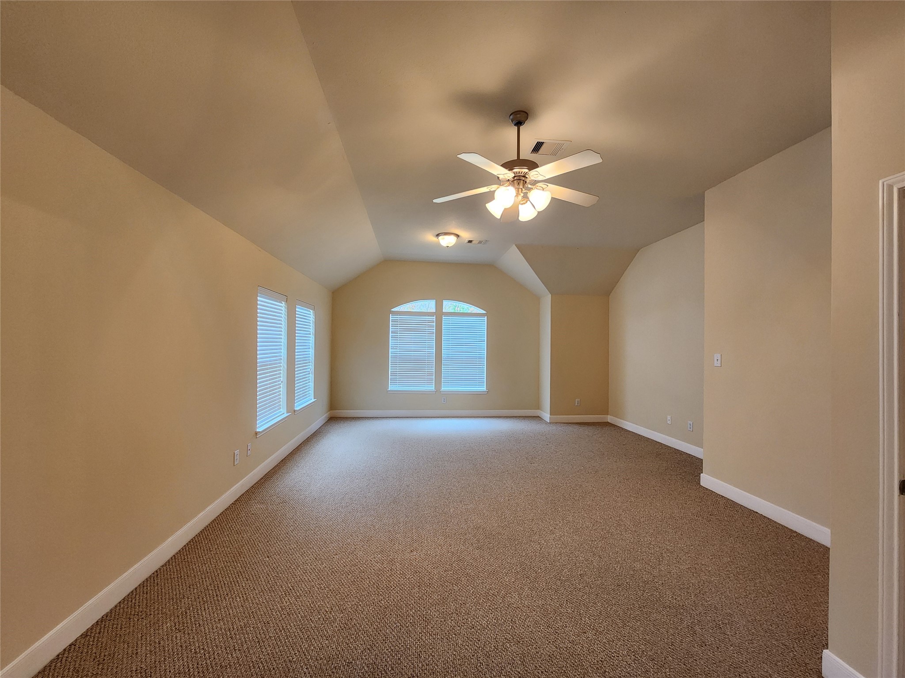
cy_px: 339
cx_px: 452
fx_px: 340
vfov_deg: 89.9
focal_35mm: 13
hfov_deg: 106.2
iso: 320
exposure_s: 1/60
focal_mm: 2.2
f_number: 2.2
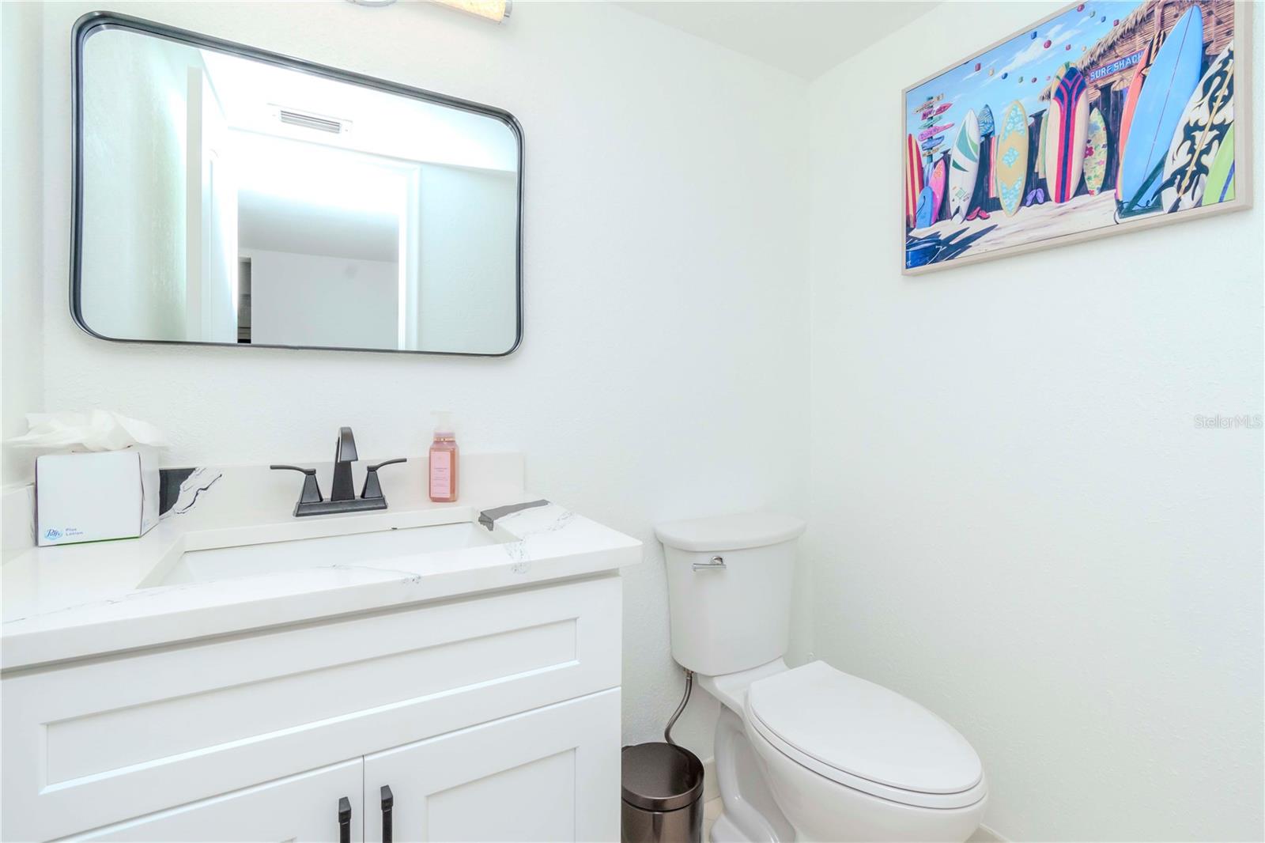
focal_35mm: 15
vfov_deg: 77.3
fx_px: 527
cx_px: 632
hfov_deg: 100.4
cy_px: 422
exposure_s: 1/200
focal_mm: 10
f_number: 13
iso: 500
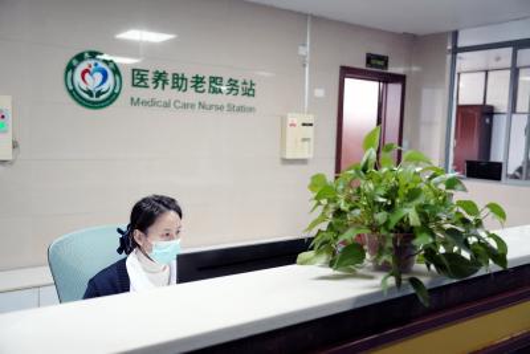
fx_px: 501
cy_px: 177
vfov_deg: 38.9
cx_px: 265
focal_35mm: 34
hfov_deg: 55.8
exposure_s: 1/400
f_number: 2.8
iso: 5000
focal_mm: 34
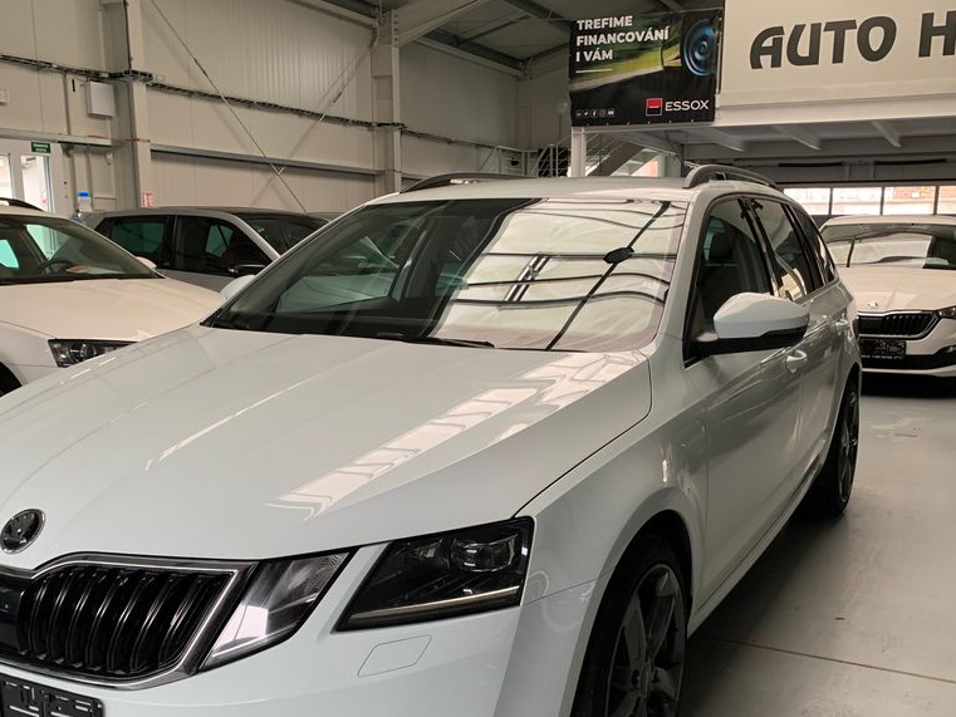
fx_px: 967
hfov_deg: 52.6
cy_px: 448
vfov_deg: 40.4
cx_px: 490
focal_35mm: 35
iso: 160
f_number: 1.8
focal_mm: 4.25
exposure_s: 1/60
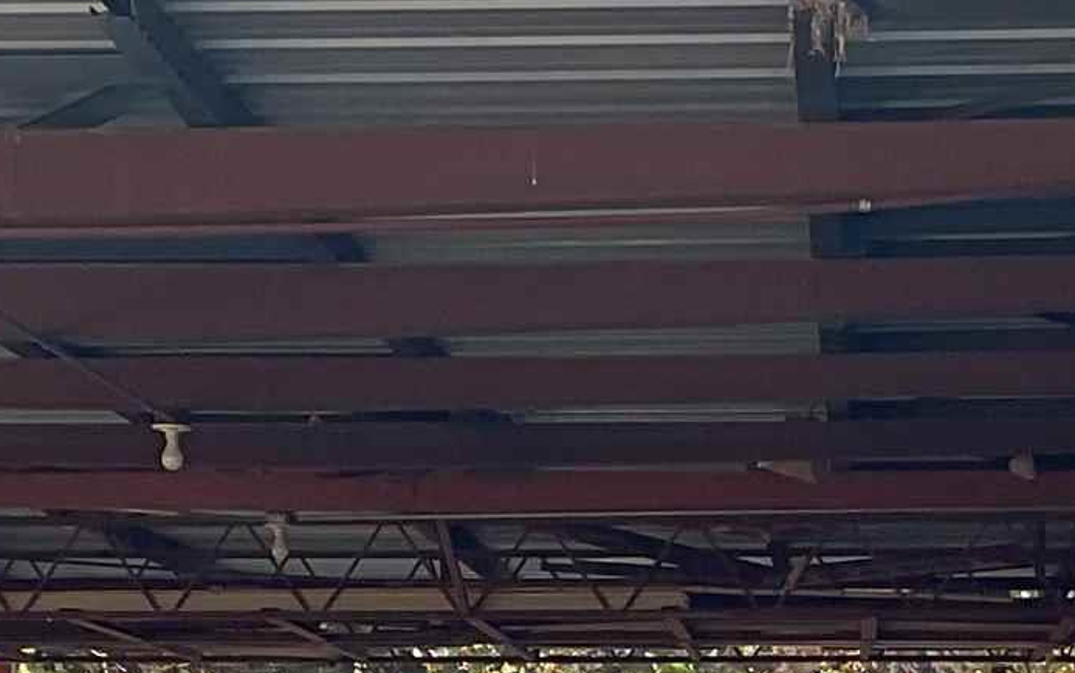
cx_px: 649
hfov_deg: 15.4
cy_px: 1141
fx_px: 3985
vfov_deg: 9.3
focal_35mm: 136
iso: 25
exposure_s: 1/120
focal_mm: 3
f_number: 1.8
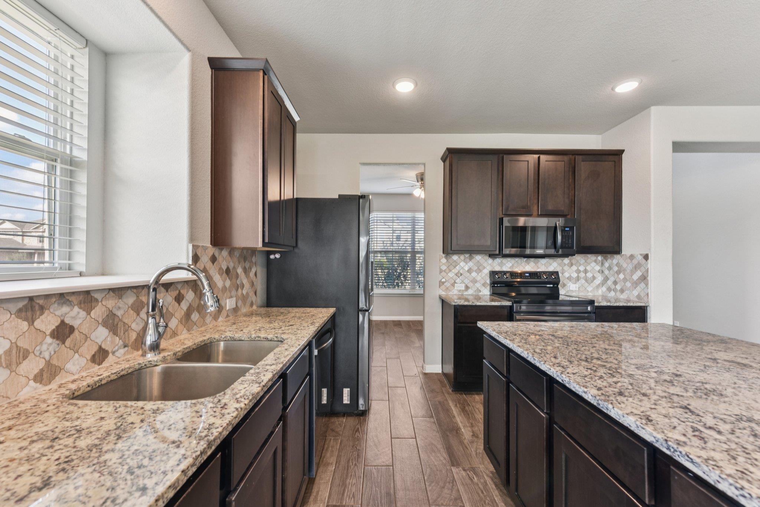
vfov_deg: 81.2
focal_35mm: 14
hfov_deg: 104.2
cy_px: 254
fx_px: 296
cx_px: 380
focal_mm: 14
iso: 200
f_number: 8
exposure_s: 1/8
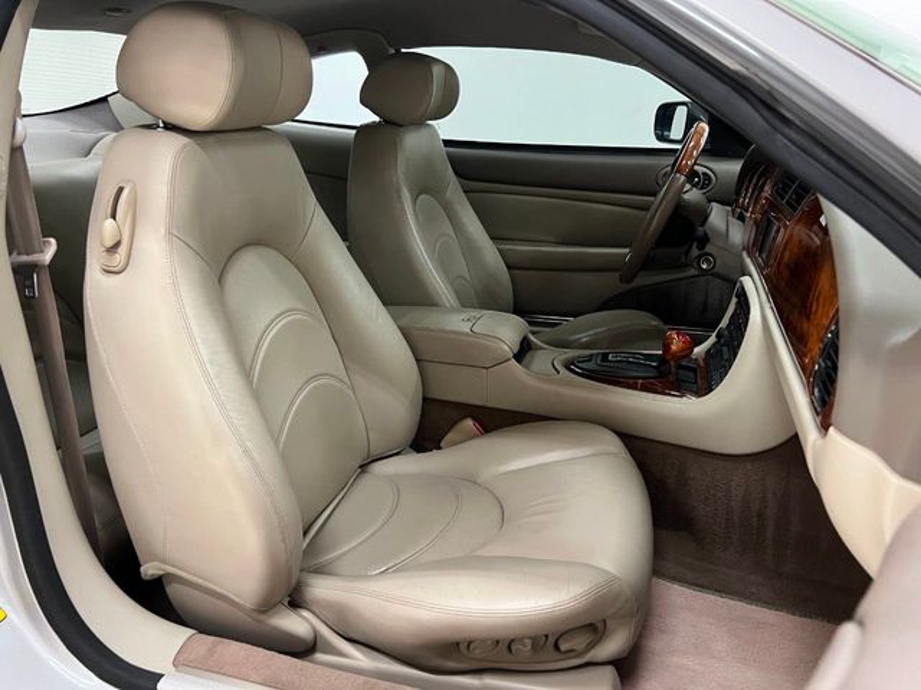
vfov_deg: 53.1
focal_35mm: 26
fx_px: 692
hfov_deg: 67.3
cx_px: 460
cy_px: 345
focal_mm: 5.7
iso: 400
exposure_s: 1/40
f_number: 1.5
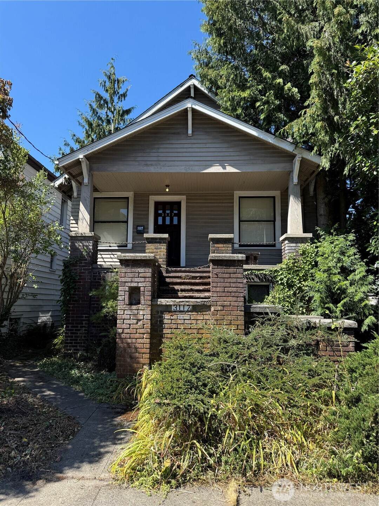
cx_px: 190
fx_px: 350
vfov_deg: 71.6
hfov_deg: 56.8
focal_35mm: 24
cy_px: 253
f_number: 1.78
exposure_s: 1/1337
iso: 80
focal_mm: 6.76
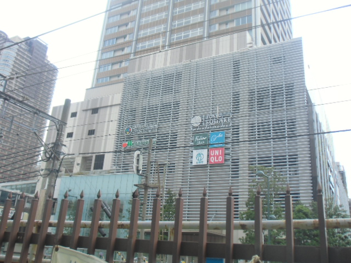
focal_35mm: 33
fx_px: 335
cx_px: 176
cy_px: 132
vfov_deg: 42.9
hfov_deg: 55.4
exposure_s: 1/400
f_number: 3.7
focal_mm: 5.93
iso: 64
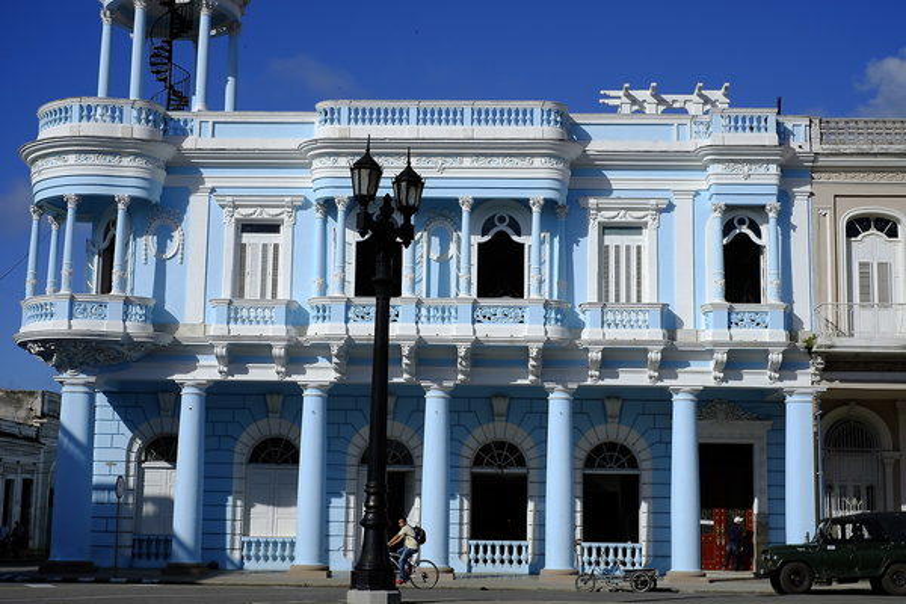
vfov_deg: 25.5
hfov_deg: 37.5
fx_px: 1334
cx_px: 453
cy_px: 302
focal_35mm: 53
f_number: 11
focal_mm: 35
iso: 200
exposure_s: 1/500
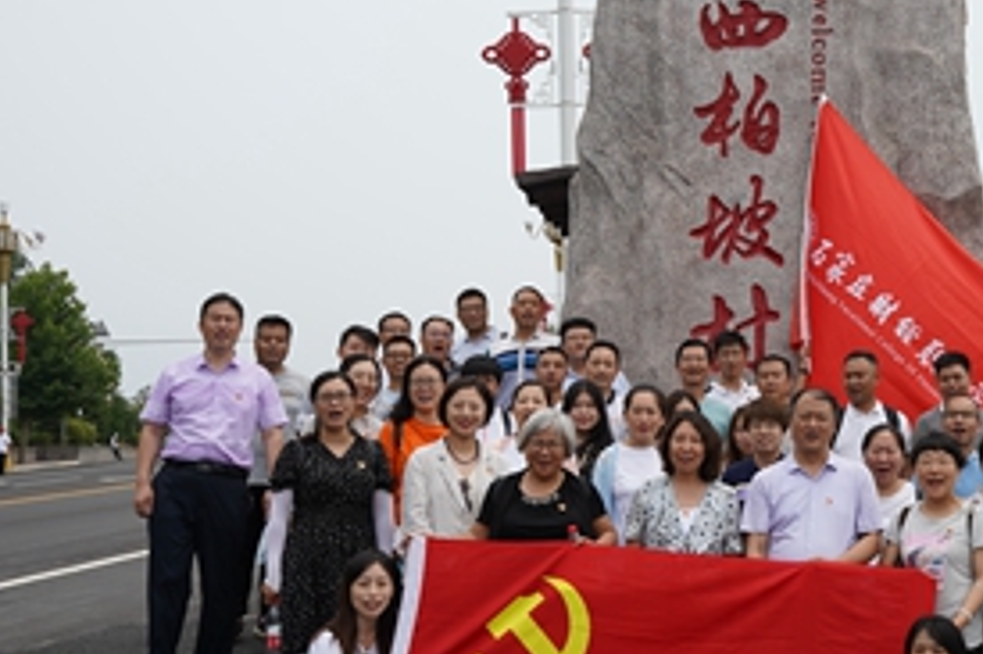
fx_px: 1555
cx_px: 797
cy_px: 291
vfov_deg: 23.7
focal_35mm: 57
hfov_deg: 33.9
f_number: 8
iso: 100
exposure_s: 1/250
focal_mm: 28
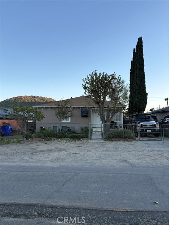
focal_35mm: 26
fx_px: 169
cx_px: 84
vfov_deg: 67.3
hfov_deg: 53.1
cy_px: 112
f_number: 1.6
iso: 50
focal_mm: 5.96
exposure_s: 1/716
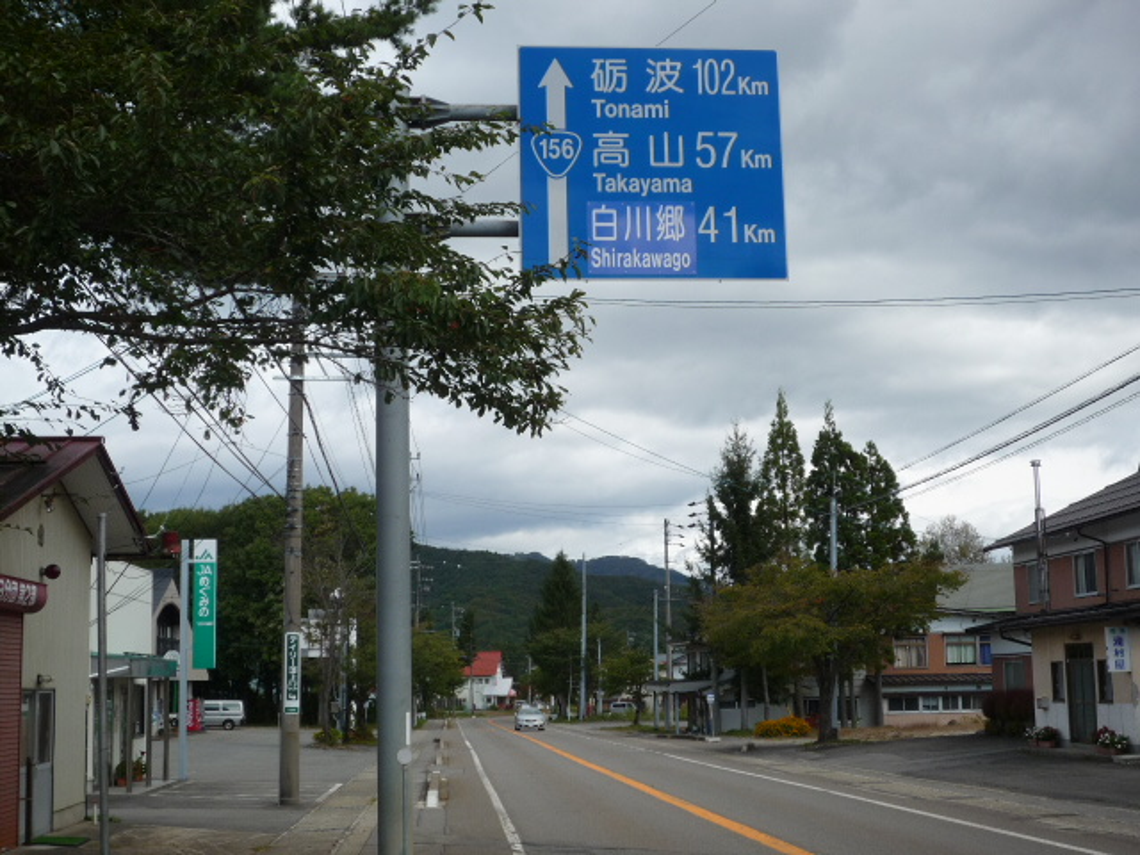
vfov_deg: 29.1
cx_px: 570
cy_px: 428
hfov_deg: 38.2
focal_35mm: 50
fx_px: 1647
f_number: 4.3
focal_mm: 8.8
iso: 100
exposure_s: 1/800
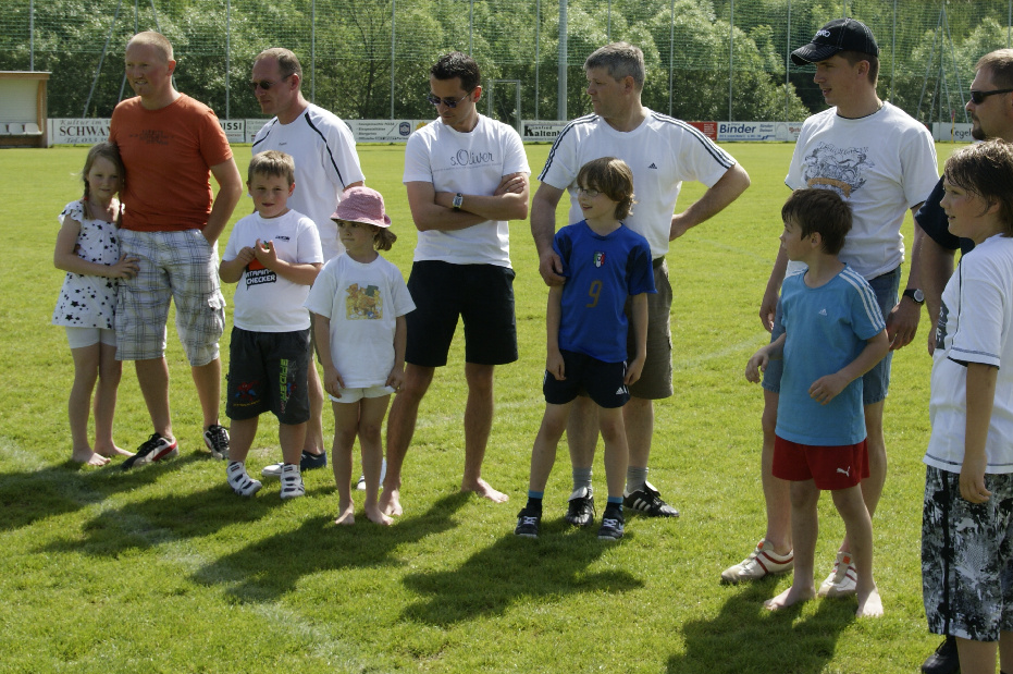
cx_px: 651
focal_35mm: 58
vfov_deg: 23.2
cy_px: 220
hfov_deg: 34.3
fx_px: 1631
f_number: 9
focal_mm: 24
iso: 100
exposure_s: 1/160
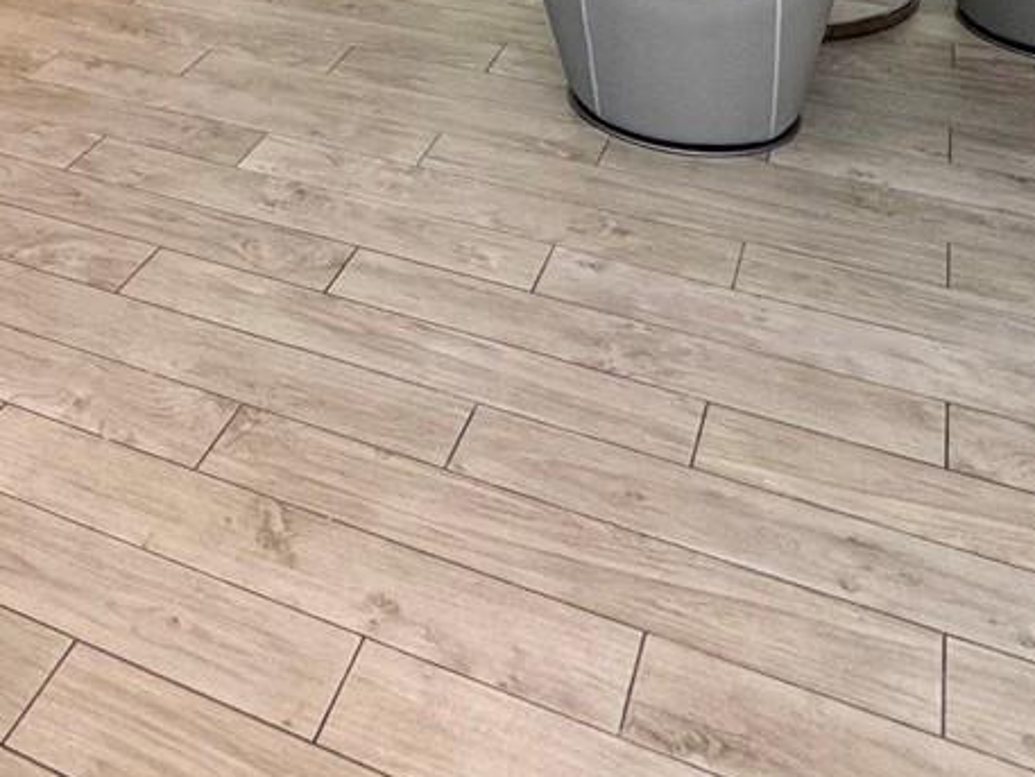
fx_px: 1465
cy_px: -555
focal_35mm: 49
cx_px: 199
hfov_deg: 37.4
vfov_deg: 21.5
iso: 80
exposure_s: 1/99
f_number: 2.2
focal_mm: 2.22
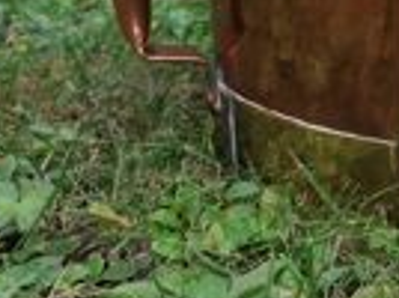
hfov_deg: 20.0
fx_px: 1116
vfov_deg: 15.0
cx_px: 339
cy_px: 24
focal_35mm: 97
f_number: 1.8
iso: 50
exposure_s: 1/121
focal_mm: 4.75
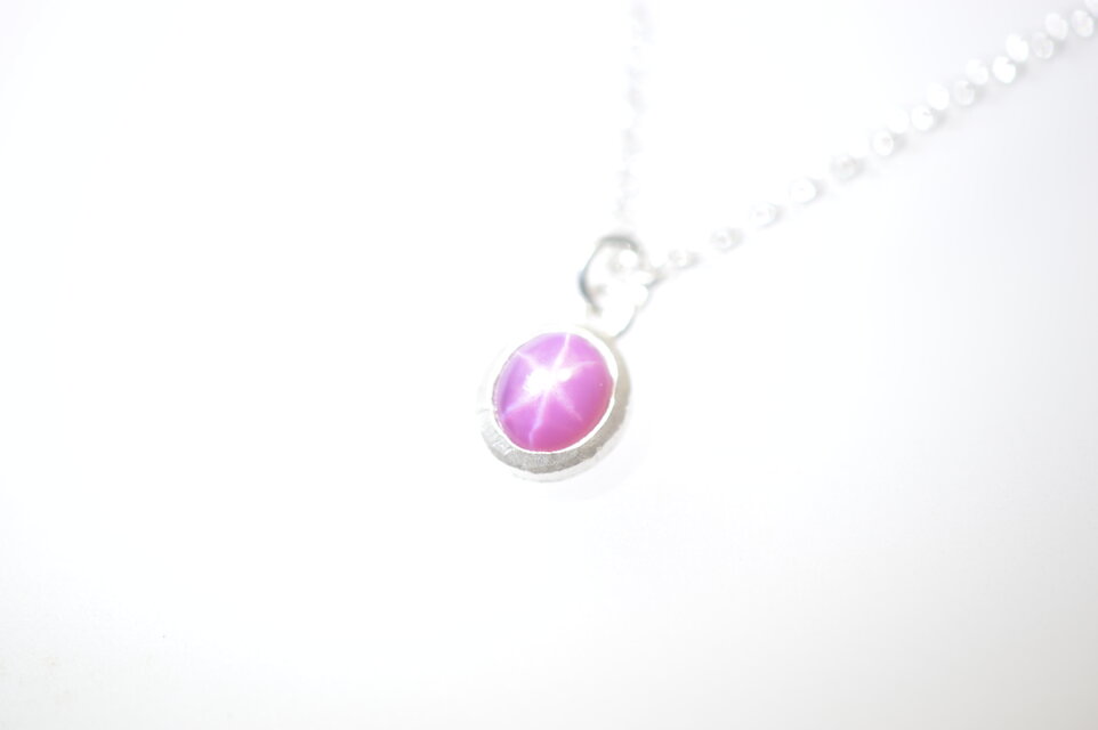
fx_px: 3886
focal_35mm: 128
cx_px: 549
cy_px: 365
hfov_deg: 16.1
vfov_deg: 10.7
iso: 100
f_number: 4
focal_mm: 85
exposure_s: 1/125
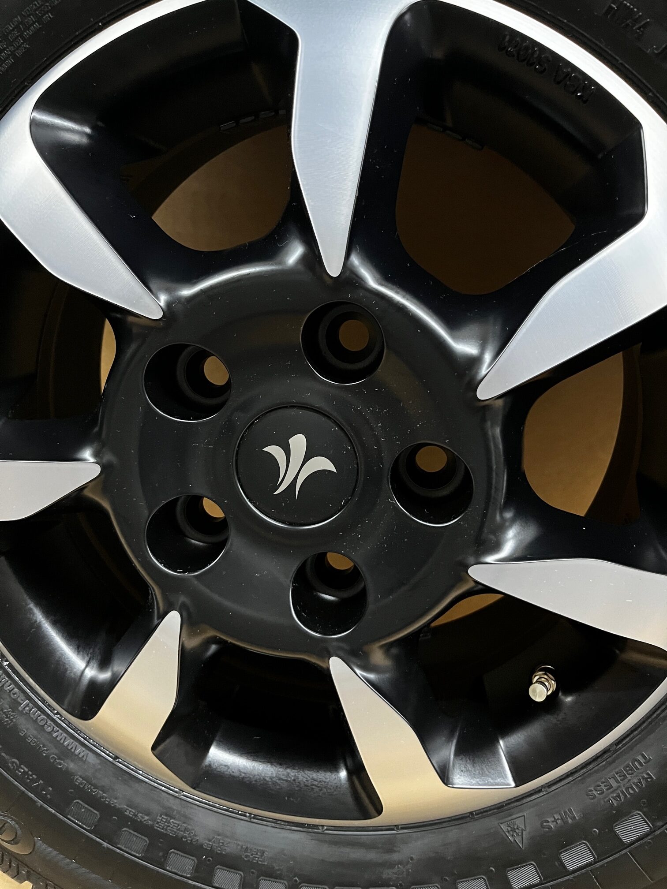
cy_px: 444
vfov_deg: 67.3
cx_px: 334
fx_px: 668
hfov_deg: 53.1
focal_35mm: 26
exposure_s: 1/25
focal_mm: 5.1
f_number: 1.6
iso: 500
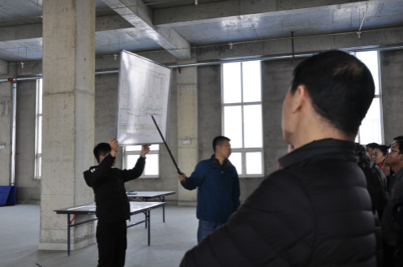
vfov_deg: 34.5
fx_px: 430
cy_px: 131
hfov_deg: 50.2
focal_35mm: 39
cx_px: 200
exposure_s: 1/60
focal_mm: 25
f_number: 8
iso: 400
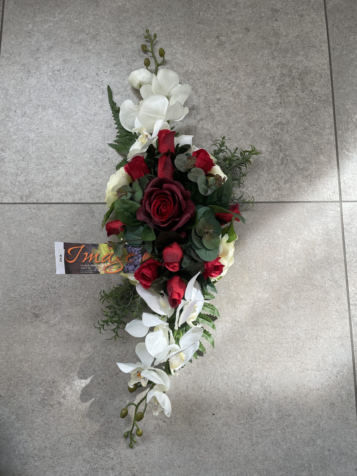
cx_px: 178
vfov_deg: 67.3
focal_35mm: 26
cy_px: 238
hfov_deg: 53.1
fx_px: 358
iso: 64
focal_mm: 4.2
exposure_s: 1/100
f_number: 1.6
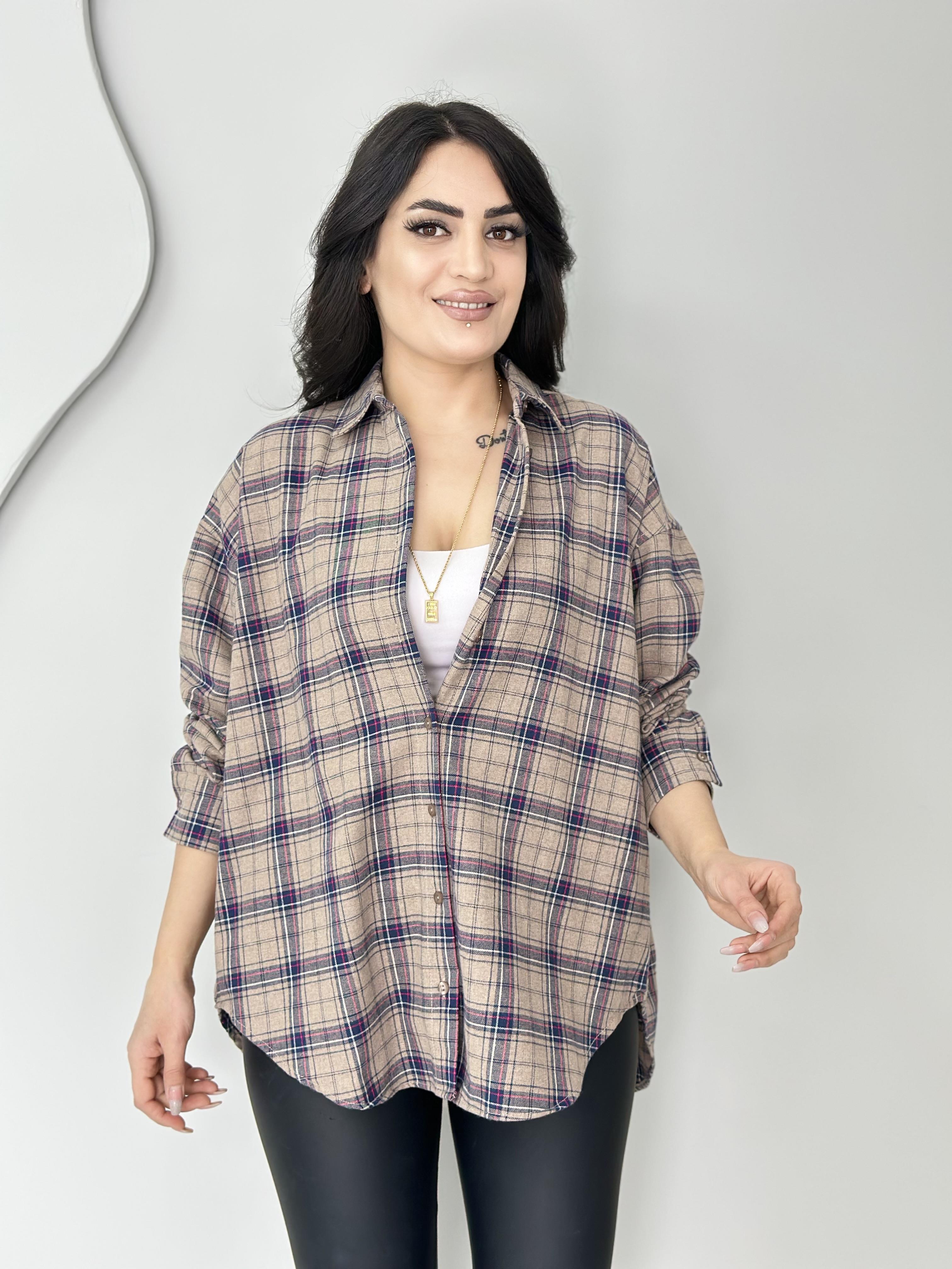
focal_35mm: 48
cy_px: 634
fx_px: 1760
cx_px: 476
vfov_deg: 39.7
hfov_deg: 30.3
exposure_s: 1/100
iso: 100
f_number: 1.78
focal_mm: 6.86
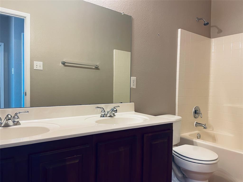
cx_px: 122
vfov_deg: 53.1
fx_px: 183
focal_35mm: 26
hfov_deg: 67.3
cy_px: 91
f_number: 1.6
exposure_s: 1/60
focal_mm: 4.2
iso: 160
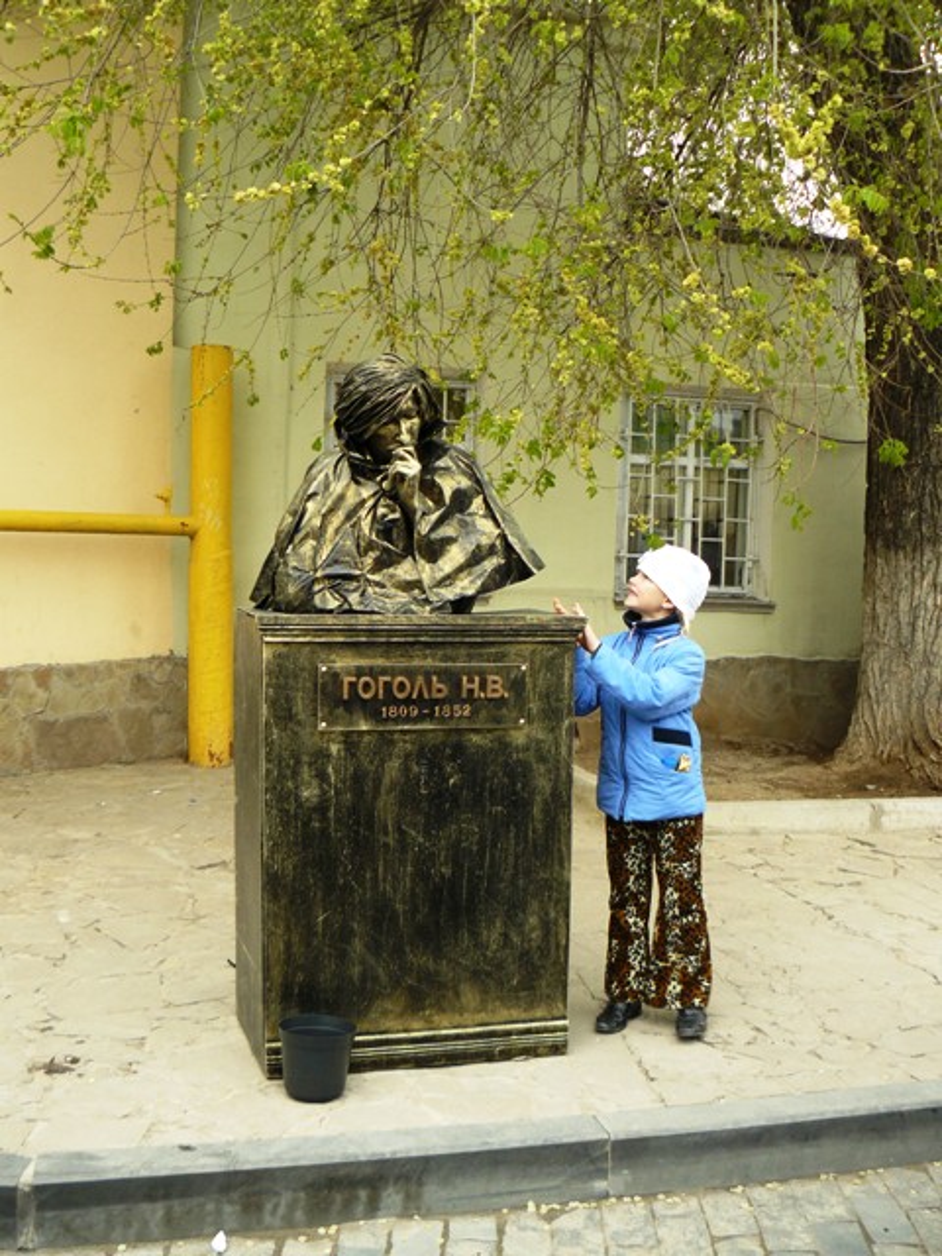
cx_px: 471
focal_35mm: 36
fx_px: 1306
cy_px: 628
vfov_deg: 51.4
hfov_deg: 39.7
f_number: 2.8
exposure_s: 1/100
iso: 100
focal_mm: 6
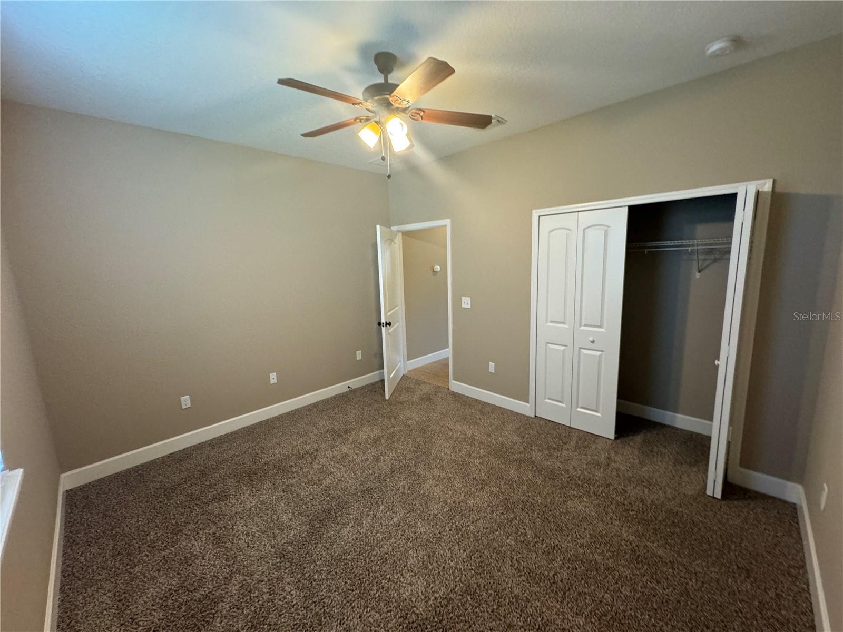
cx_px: 422
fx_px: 341
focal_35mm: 14
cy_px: 316
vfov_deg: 85.7
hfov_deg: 102.1
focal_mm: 2.22
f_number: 2.2
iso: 250
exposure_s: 1/60
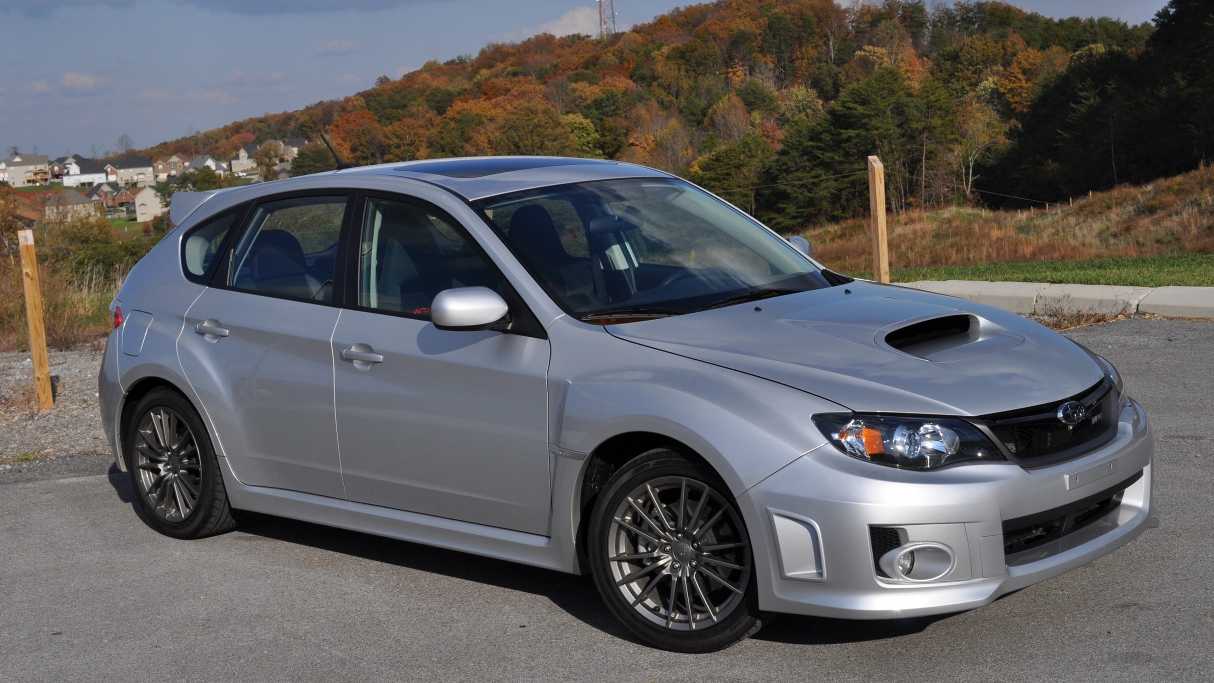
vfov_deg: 21.6
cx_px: 612
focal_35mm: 56
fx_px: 1787
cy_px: 378
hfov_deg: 37.5
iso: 200
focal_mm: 35
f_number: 11
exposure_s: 1/500
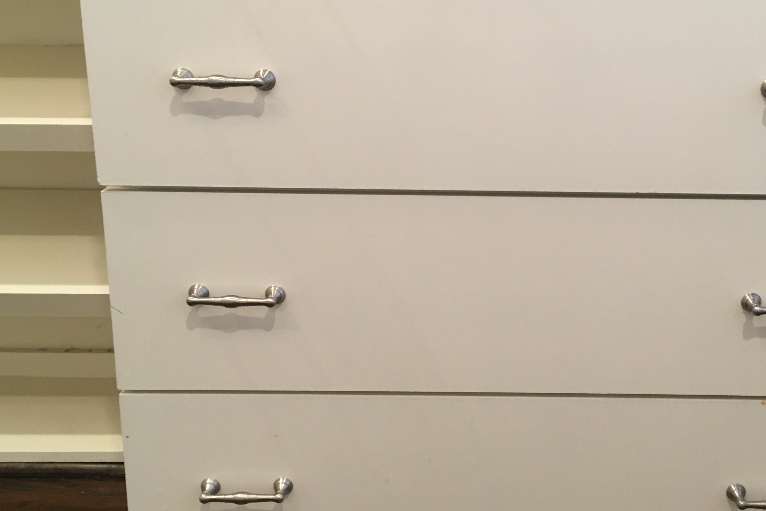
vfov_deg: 29.8
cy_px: 224
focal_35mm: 45
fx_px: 958
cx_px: 493
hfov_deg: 43.2
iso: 100
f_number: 2.2
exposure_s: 1/30
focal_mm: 4.15
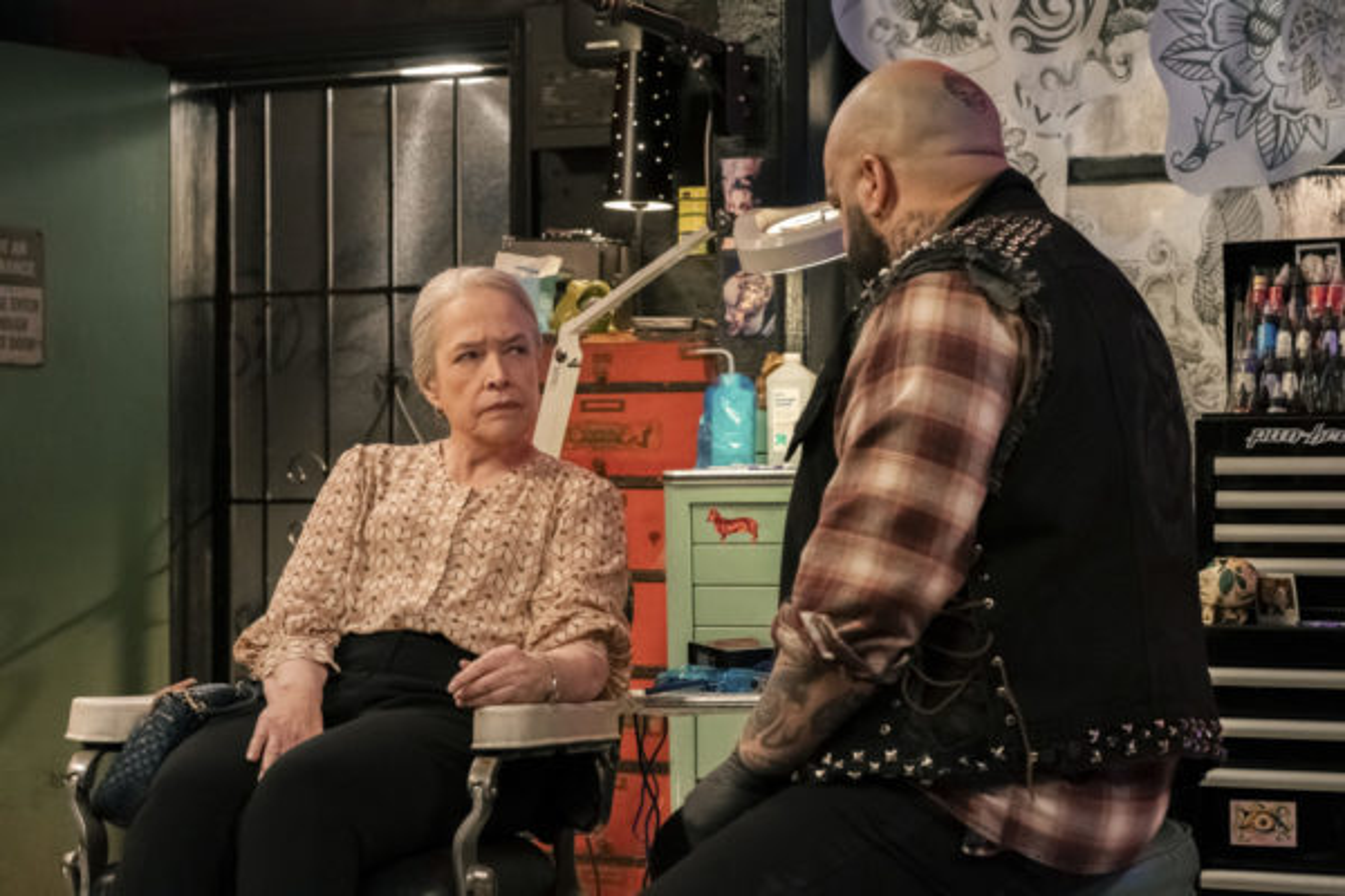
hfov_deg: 28.8
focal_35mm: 70
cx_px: 672
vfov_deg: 19.5
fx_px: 2615
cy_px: 448
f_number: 6.3
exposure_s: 1/160
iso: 8000
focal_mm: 70
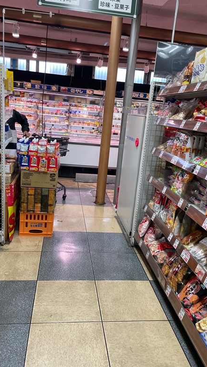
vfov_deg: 66.0
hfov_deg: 40.2
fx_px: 283
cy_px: 180
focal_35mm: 29
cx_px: 105
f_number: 1.6
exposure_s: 1/120
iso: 80
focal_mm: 4.2
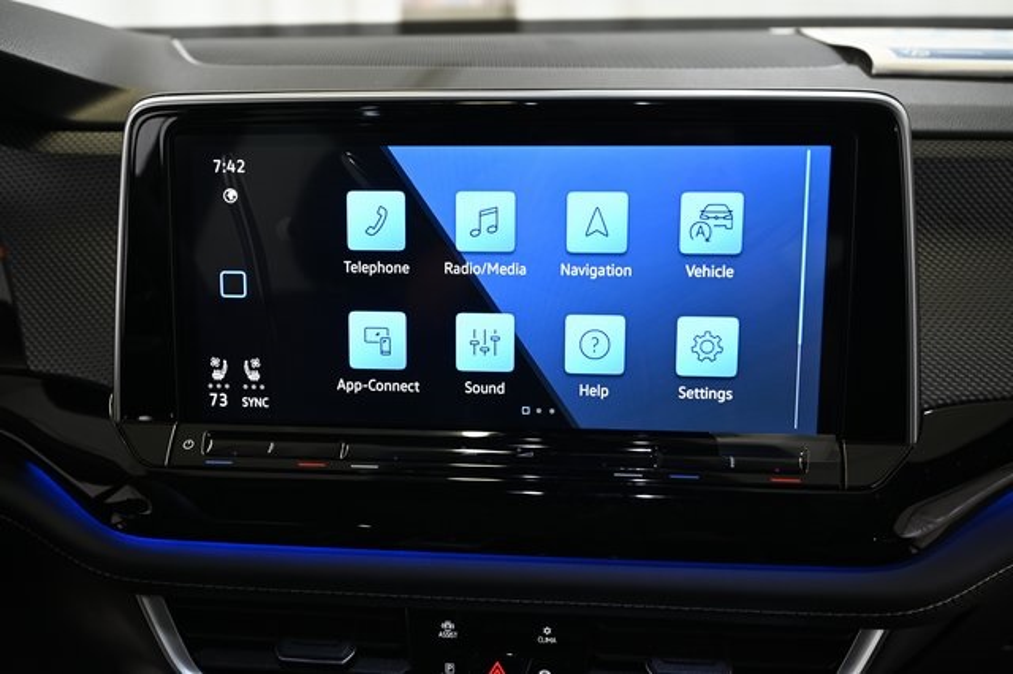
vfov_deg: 37.8
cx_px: 506
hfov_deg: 54.5
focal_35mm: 35
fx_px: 984
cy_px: 337
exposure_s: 1/30
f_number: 5
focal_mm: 35
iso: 640
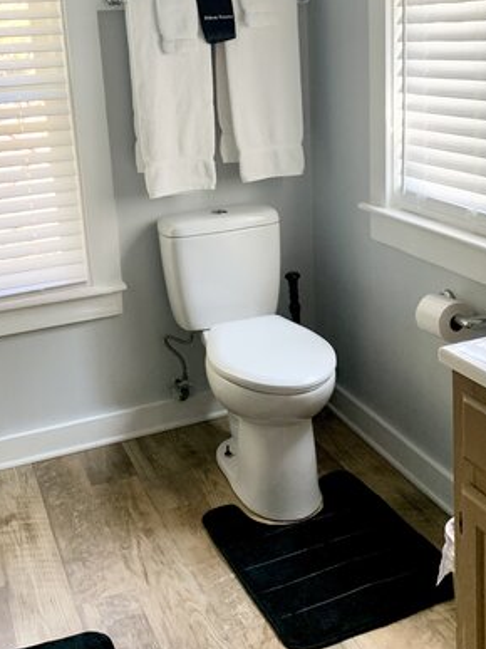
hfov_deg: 33.6
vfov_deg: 43.4
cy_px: 226
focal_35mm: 43
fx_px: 805
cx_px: 230
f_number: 1.8
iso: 125
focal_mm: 4.25
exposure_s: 1/60
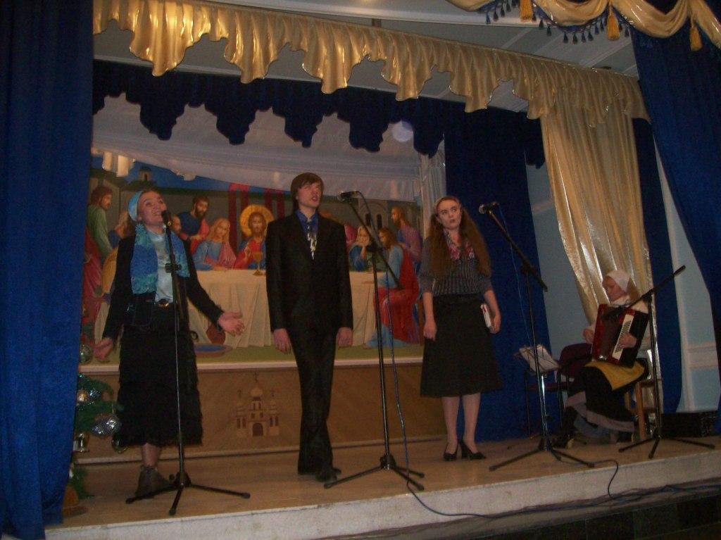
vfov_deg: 39.6
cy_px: 270
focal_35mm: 36
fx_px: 749
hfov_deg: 51.4
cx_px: 360
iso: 200
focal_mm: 6
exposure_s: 1/64
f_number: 2.7
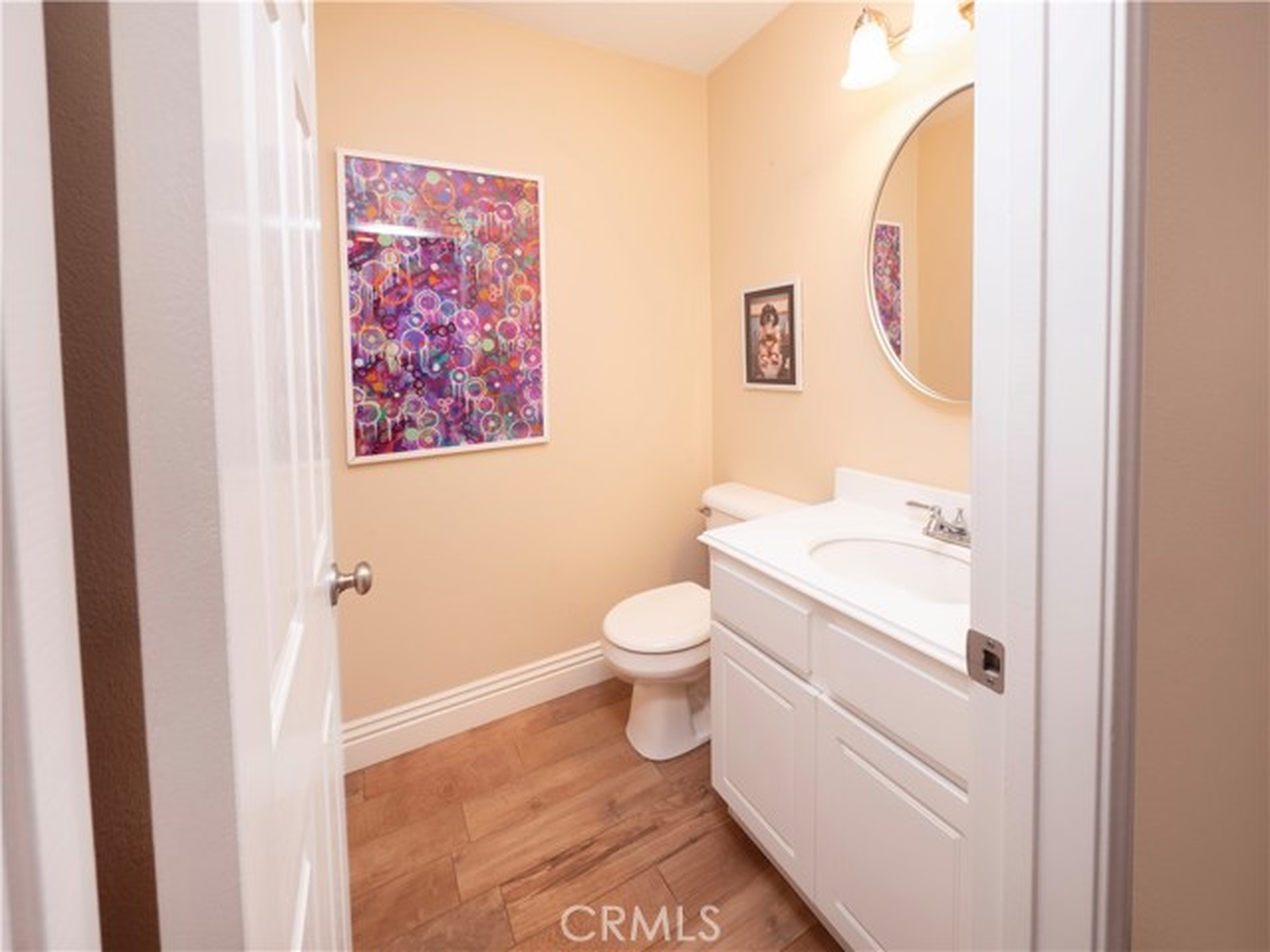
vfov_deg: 81.7
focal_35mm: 15
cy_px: 476
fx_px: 550
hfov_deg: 98.2
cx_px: 635
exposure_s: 1/8
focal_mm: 7
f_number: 8
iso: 250
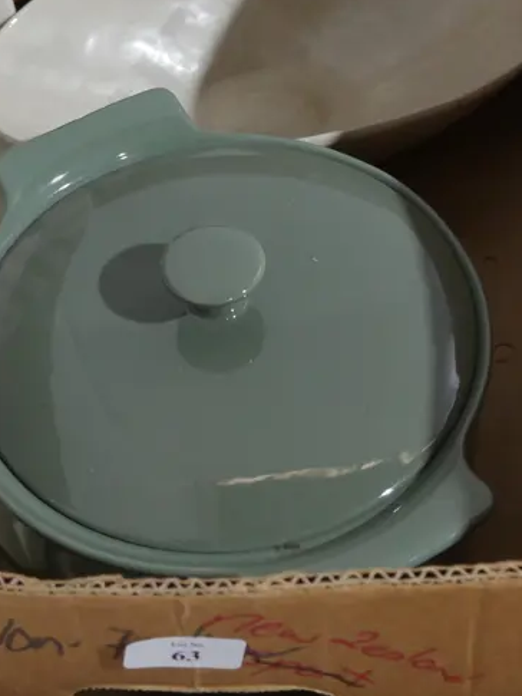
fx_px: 1527
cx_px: 157
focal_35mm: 76
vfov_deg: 25.0
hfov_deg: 19.3
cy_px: 85
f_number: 4
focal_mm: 18
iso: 1600
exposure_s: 1/60
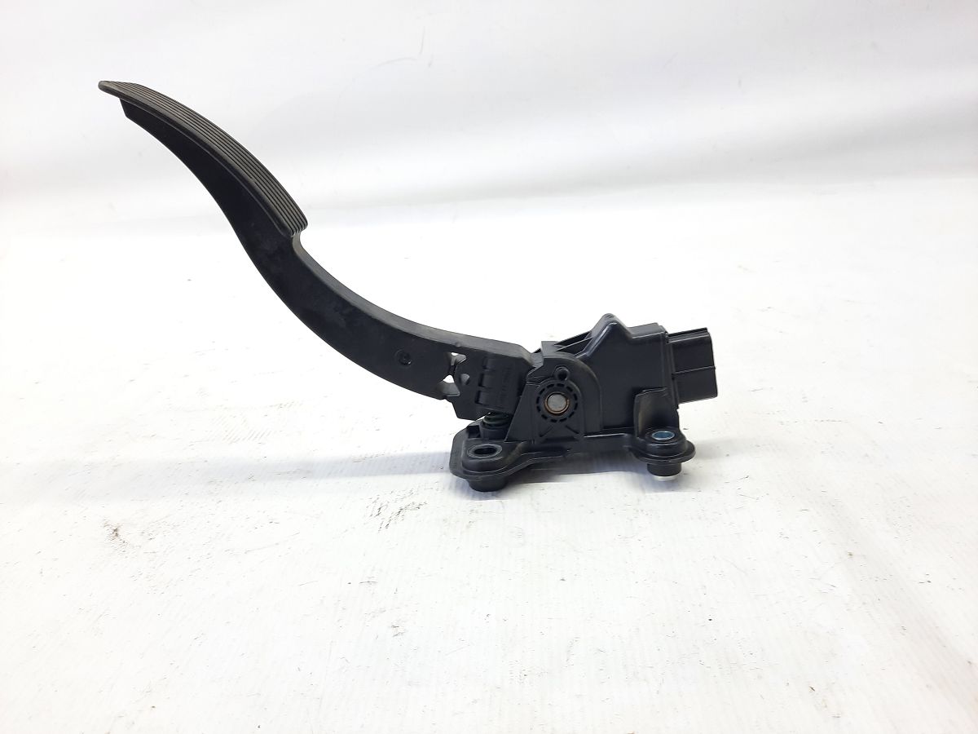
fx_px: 706
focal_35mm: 25
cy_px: 367
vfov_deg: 54.9
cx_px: 489
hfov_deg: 69.4
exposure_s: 1/50
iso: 100
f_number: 2
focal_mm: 4.6
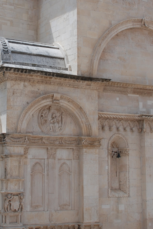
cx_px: 50
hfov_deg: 18.7
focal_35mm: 73
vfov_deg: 27.4
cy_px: 63
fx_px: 464
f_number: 5.6
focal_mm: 18
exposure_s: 1/250
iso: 100
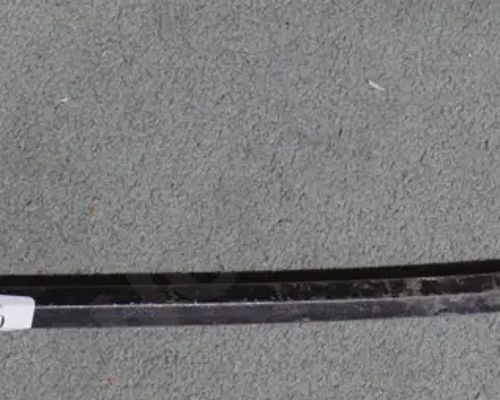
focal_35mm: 145
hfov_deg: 13.3
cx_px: 147
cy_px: 302
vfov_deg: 10.6
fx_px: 2147
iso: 1000
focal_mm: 23
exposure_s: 1/60
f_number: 5.6
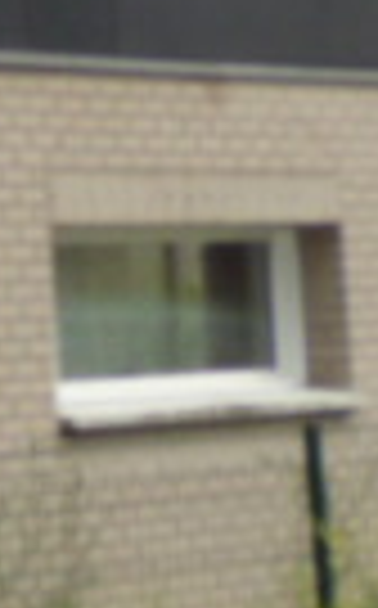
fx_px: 4167
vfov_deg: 8.1
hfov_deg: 5.0
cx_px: -720
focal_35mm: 252
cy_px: -419
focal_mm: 5
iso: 100
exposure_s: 1/320
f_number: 3.4
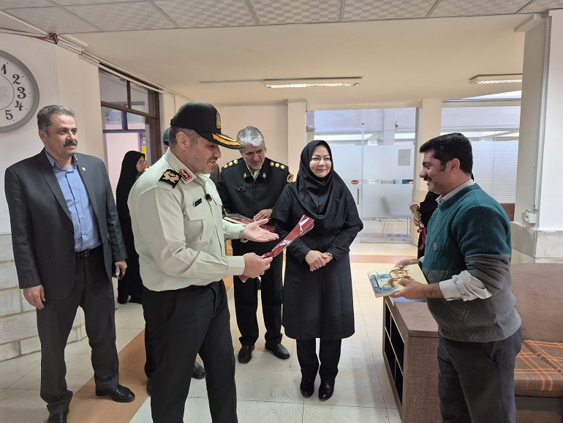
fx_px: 374
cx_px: 282
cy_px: 212
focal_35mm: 23
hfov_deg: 73.9
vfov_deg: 58.9
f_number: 1.8
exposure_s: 1/100
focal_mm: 5.4
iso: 320
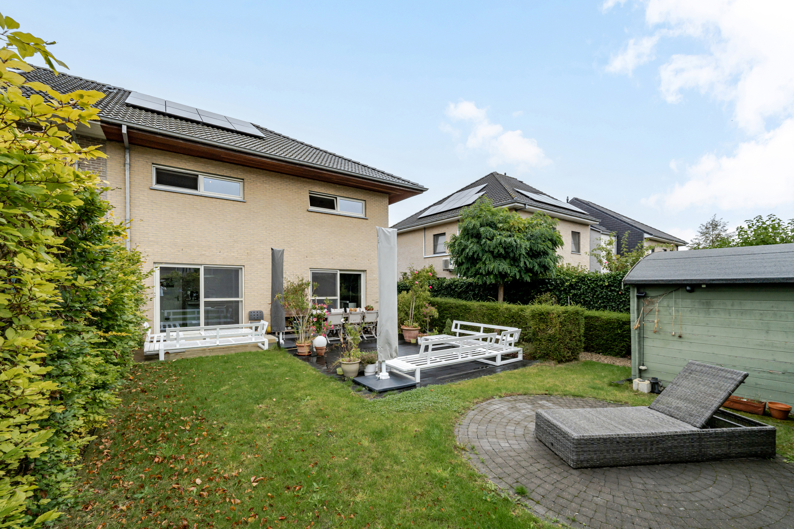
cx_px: 397
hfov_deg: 104.3
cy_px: 264
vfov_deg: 81.2
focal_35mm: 14
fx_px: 309
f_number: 11
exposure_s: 1/250
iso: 250
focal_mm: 14
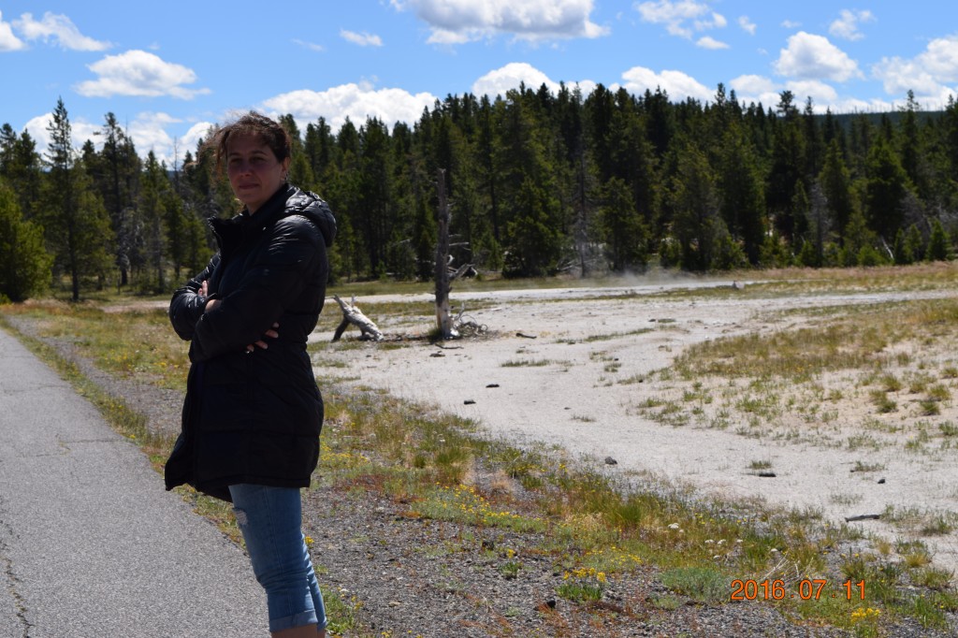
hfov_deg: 24.6
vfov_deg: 16.5
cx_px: 479
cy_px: 319
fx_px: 2195
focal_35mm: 82
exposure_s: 1/200
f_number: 10
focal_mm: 55
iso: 100
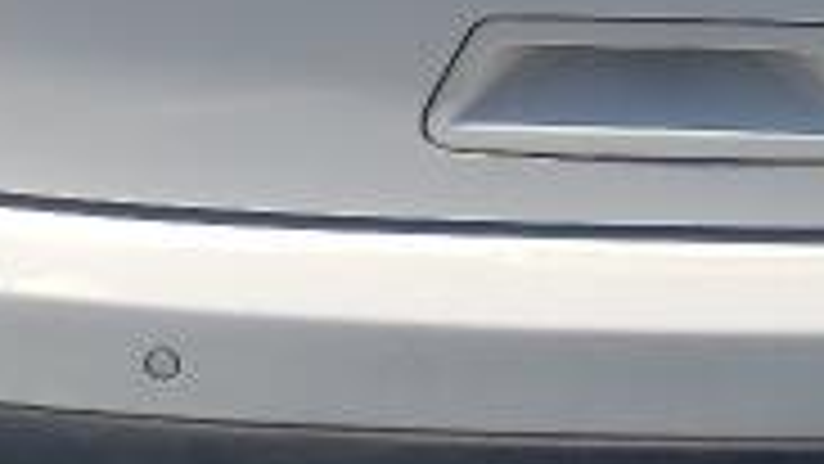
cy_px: -554
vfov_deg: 9.0
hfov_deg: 17.2
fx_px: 2710
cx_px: 594
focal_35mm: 124
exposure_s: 1/10000
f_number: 1.5
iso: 50
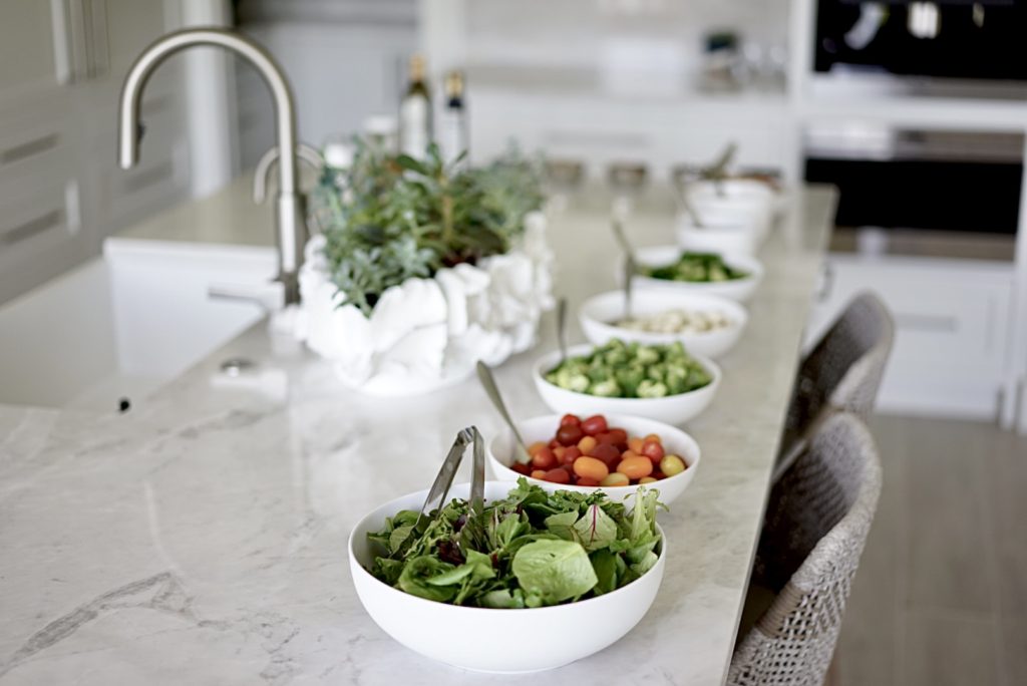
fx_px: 1570
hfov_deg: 36.2
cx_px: 514
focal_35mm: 55
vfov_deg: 24.7
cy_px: 343
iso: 100
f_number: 1.8
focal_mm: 55
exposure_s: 1/80
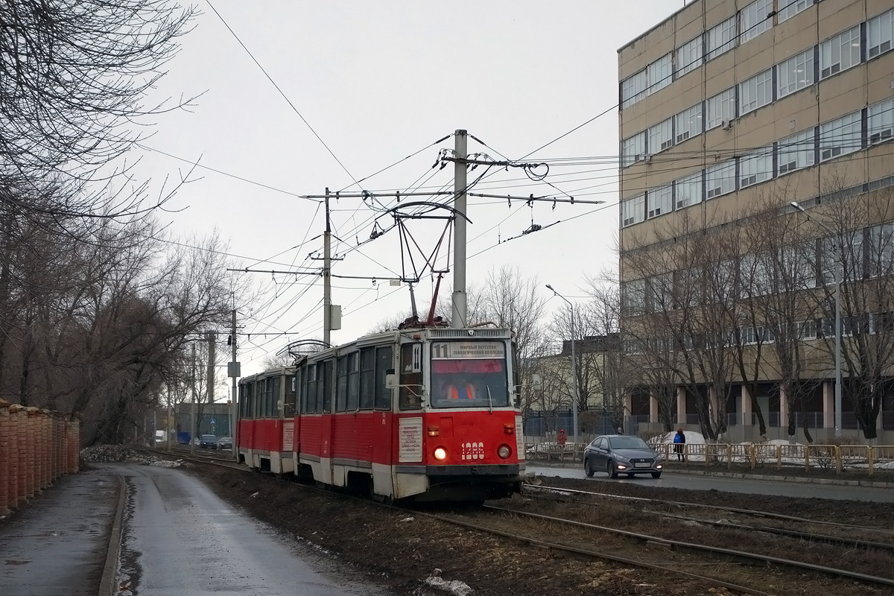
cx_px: 447
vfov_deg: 22.3
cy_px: 298
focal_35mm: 61
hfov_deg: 32.9
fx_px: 1515
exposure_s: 1/500
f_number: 3.5
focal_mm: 22.49
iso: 160
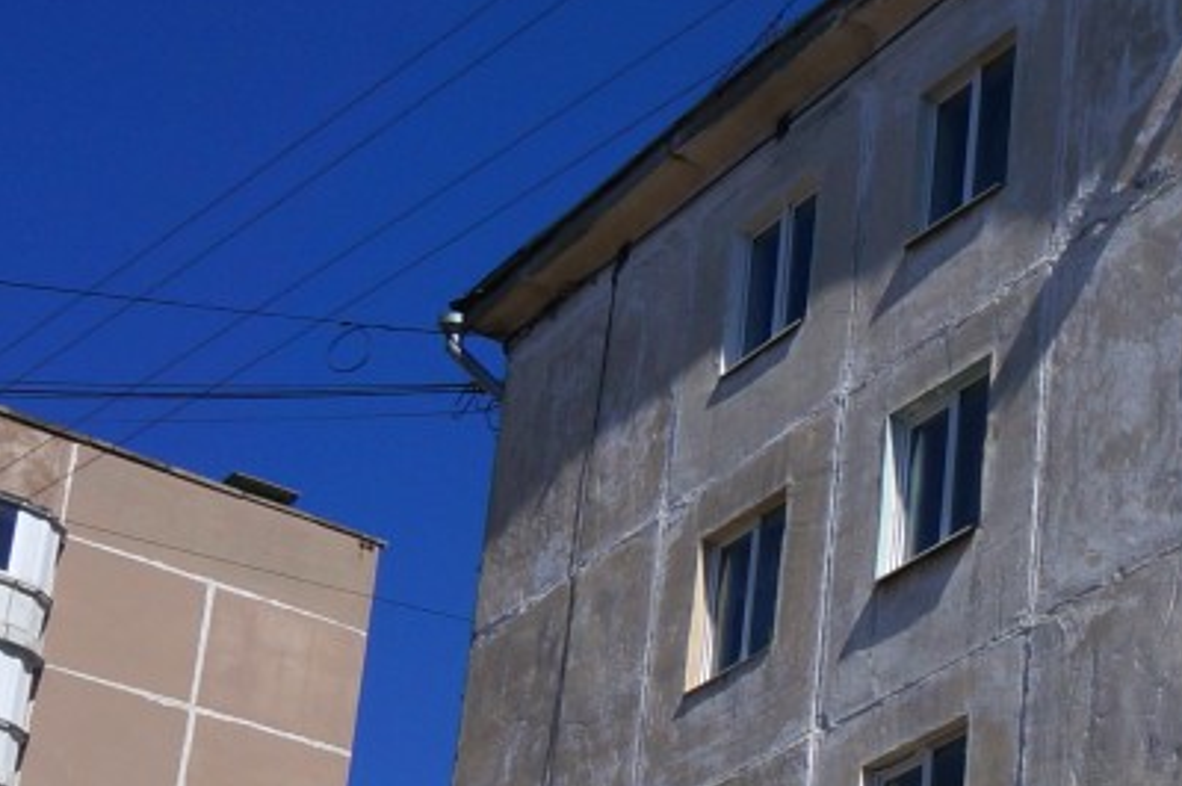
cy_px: 985
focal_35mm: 90
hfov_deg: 19.8
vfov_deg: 14.6
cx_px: 1740
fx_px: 2952
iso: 100
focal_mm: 16
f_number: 13
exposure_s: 1/320
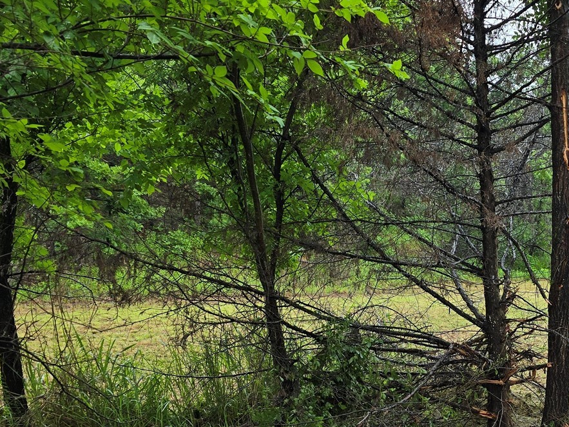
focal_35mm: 50
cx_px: 526
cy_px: 409
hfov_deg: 35.6
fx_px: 822
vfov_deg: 27.7
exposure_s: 1/180
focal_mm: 6.3
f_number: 1.7
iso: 50
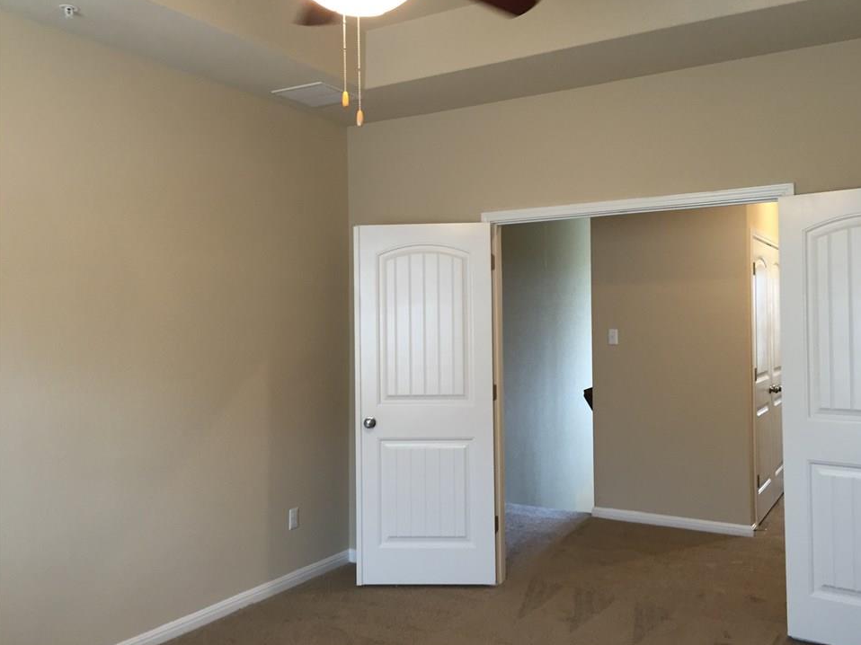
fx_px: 771
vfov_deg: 45.4
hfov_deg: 58.3
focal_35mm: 31
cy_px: 307
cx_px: 455
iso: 100
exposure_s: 1/30
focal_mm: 4.15
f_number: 2.2
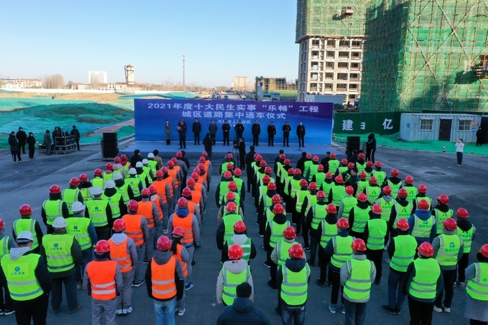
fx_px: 380
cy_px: 162
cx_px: 244
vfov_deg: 46.4
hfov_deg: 65.5
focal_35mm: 28
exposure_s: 1/80
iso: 100
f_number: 10
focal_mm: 10.26
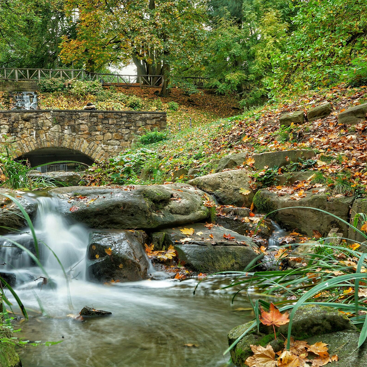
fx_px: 552
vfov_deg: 36.8
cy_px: 184
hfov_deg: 36.4
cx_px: 122
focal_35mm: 46
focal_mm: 36
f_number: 25
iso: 100
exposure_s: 4
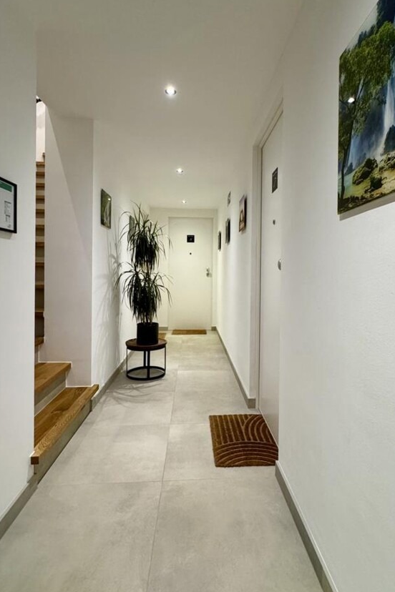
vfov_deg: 86.8
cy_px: 275
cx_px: 214
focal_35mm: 19
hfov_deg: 64.5
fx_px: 313
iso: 320
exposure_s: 1/50
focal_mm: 2.22
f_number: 2.2
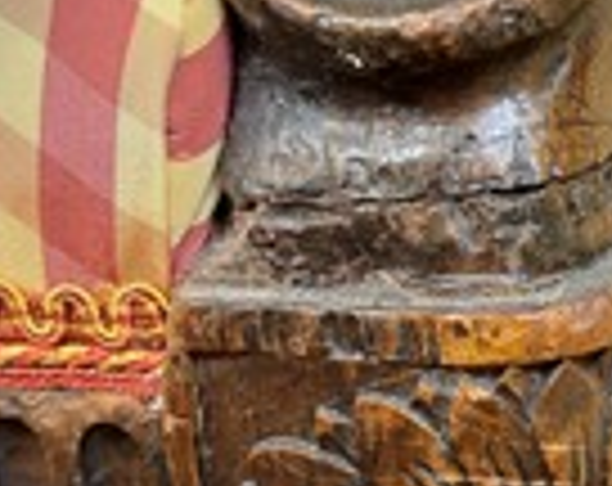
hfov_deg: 26.0
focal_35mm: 72
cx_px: 486
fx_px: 1300
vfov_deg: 21.1
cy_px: 288
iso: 320
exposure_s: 1/50
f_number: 1.6
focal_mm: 5.1
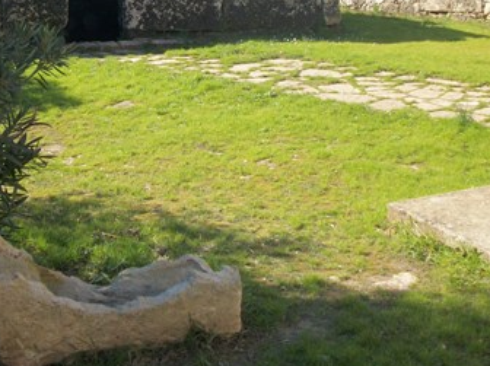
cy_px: 81
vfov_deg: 23.7
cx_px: 187
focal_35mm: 61
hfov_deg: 31.6
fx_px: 862
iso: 80
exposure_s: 1/100
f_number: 8.8
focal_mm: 5.7
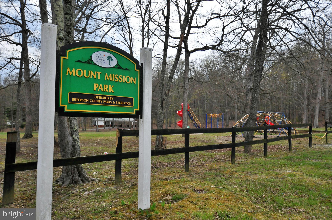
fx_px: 304
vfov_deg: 39.9
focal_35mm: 33
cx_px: 166
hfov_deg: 57.3
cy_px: 110
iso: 800
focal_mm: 22
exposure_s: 1/640
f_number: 11
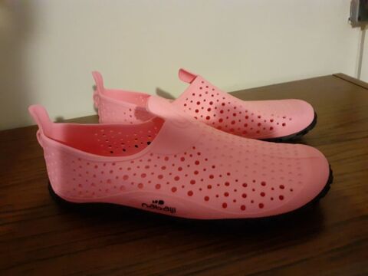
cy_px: 138
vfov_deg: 51.4
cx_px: 184
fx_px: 287
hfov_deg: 65.3
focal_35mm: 27
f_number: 1.9
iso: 640
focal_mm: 3.6
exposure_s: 1/25
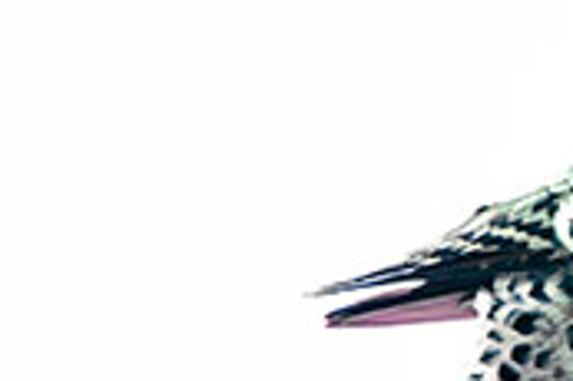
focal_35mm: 3476
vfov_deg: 0.4
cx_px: 755
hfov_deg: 0.6
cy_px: 224
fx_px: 55273
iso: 450
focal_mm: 1200
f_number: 13
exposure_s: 1/1250
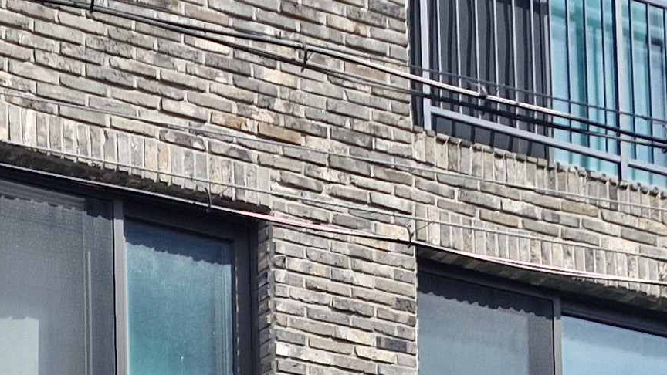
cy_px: 985
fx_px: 2052
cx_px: 91
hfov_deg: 18.2
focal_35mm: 116
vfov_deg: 9.1
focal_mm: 5.54
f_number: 1.8
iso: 50
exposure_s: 1/1012
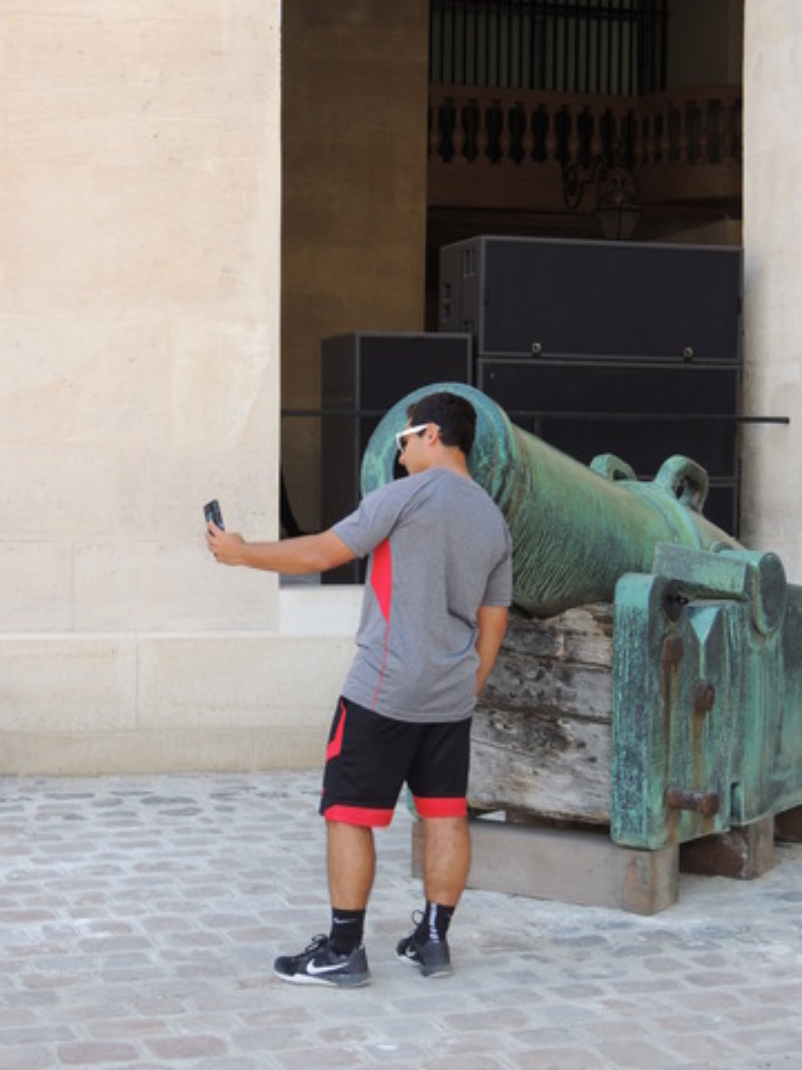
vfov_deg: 27.8
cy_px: 535
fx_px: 2162
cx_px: 401
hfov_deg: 21.0
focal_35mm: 70
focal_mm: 12.4
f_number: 3.9
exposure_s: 1/100
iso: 100
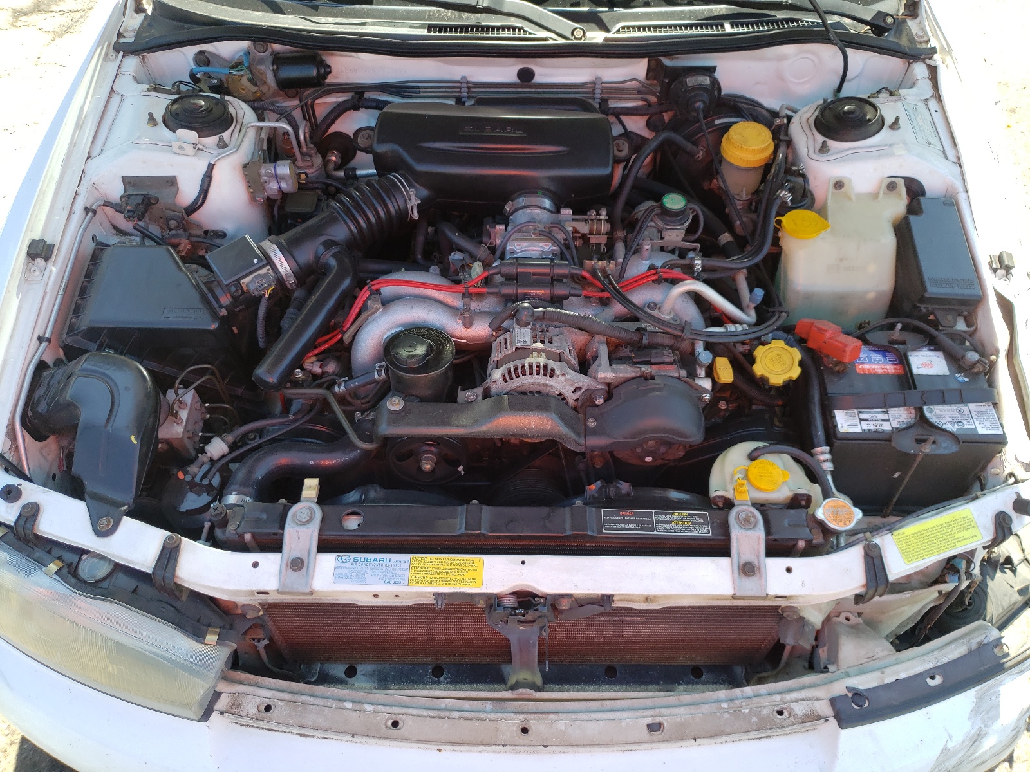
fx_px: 774
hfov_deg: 67.3
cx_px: 515
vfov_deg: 53.1
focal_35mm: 26
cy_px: 386
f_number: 1.5
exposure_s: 1/385
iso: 50
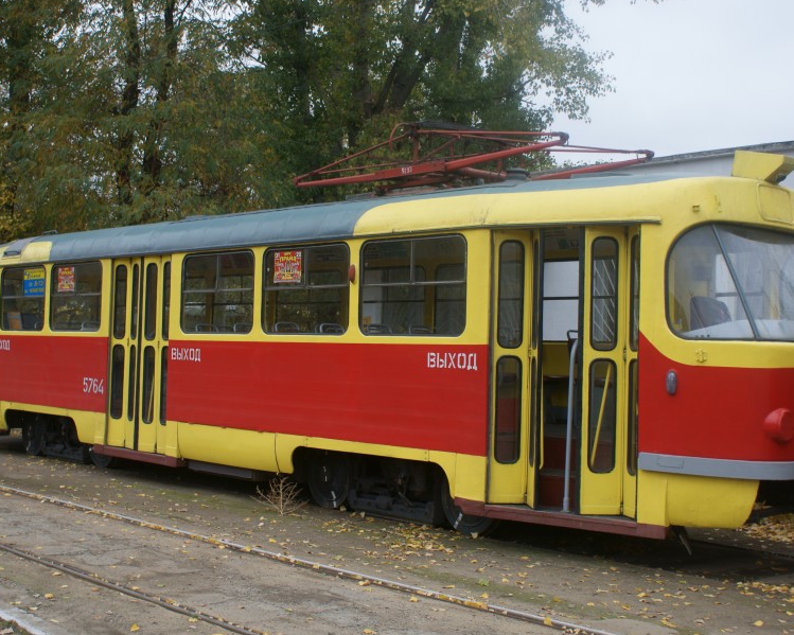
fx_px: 1175
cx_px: 398
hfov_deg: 37.3
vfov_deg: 30.2
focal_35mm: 50
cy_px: 302
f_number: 5
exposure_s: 1/50
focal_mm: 26
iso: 100
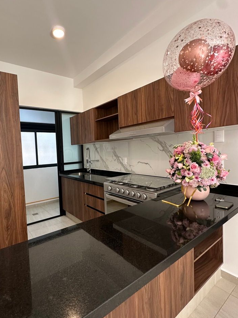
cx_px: 87
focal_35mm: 18
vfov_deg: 87.7
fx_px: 165
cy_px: 159
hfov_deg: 70.2
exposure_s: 1/99
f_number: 2.2
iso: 160
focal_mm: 2.22
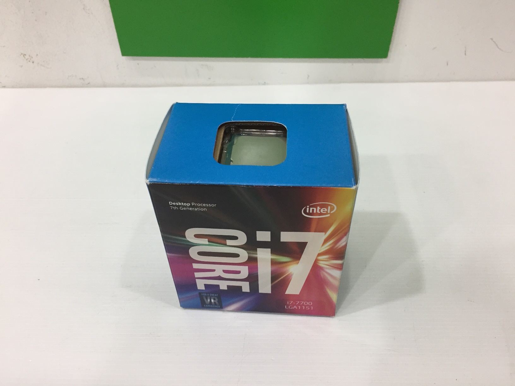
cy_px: 193
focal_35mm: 29
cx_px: 258
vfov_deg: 48.2
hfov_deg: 61.7
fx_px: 431
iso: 64
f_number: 2.2
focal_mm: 4.15
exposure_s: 1/33
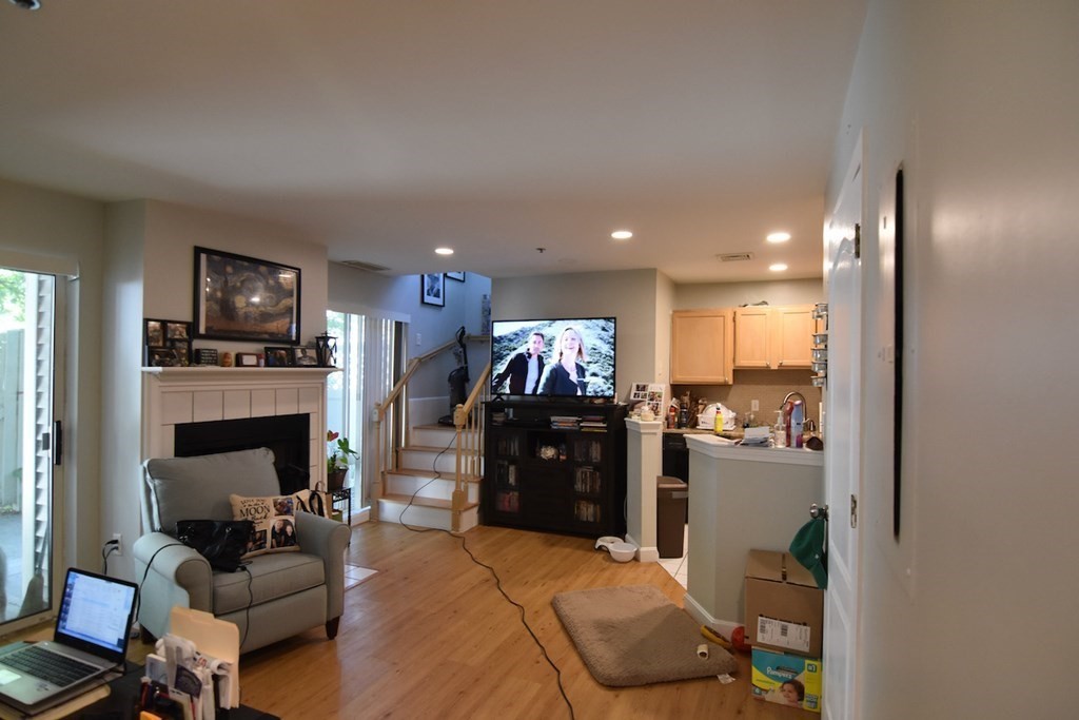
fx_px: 540
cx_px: 540
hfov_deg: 90.0
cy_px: 360
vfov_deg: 67.4
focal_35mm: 18
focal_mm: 12
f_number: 4
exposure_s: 1/60
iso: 900
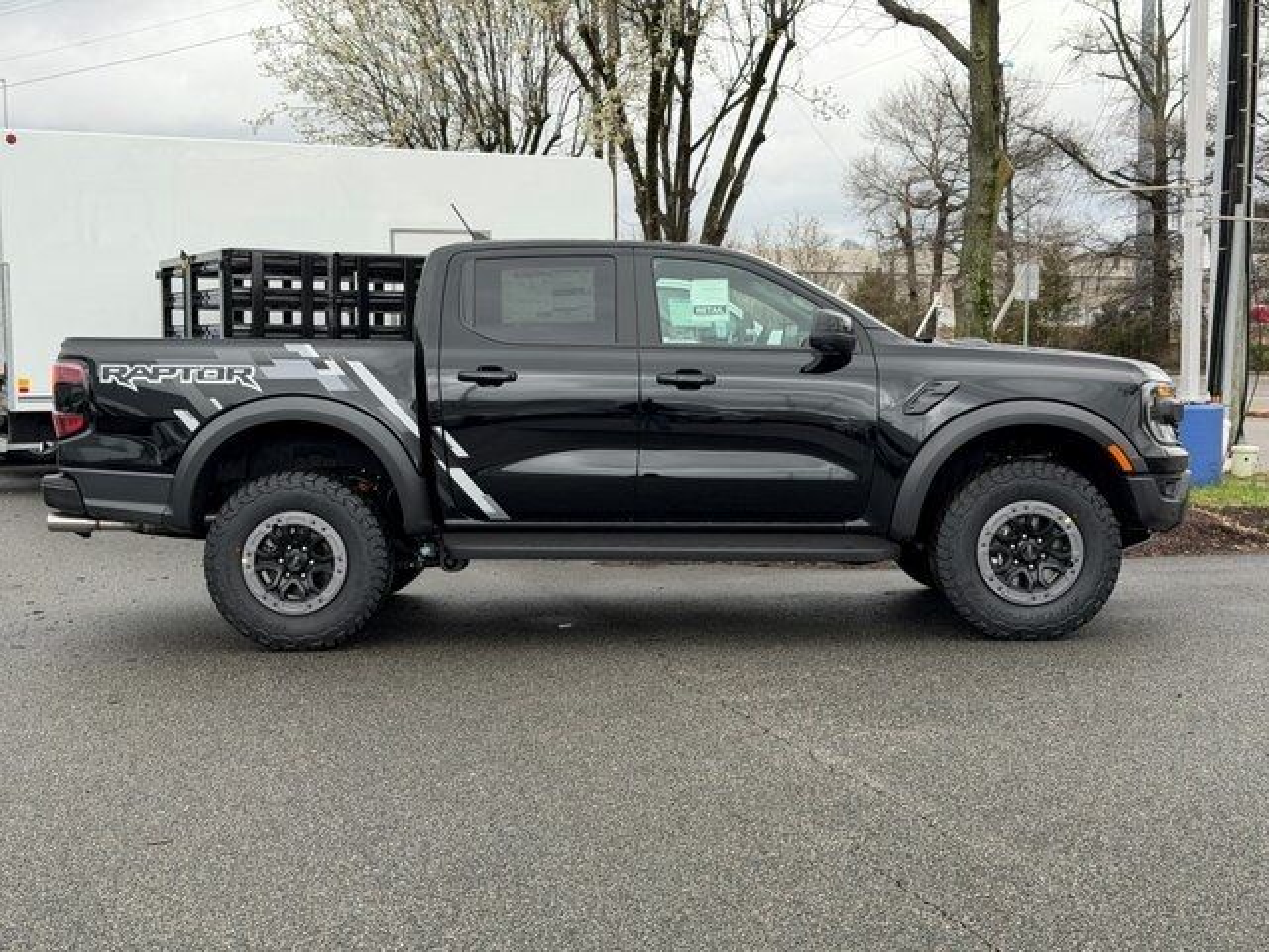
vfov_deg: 30.3
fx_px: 1760
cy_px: 476
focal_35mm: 48
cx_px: 634
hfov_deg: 39.7
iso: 80
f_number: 1.78
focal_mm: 6.76
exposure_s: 1/429
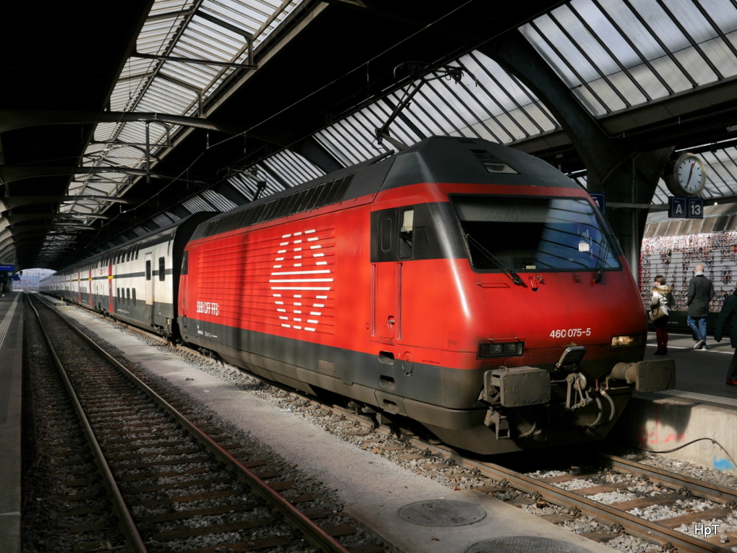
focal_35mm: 36
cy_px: 276
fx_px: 766
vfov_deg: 39.7
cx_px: 368
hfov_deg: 51.4
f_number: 6.3
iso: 160
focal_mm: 18
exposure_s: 1/250
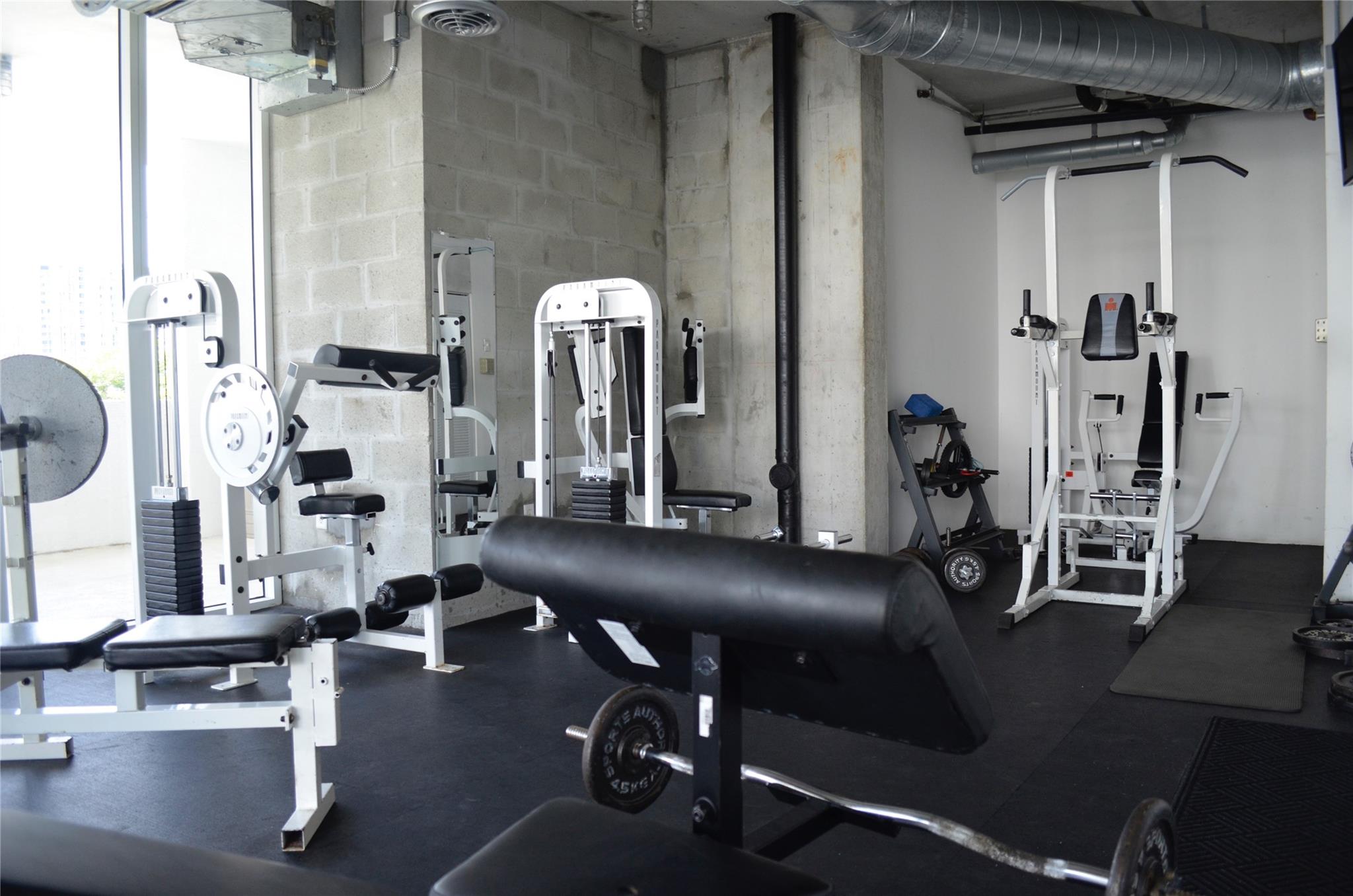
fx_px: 1013
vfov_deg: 47.7
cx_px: 676
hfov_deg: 67.5
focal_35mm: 27
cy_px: 448
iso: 560
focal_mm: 18
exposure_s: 1/60
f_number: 4
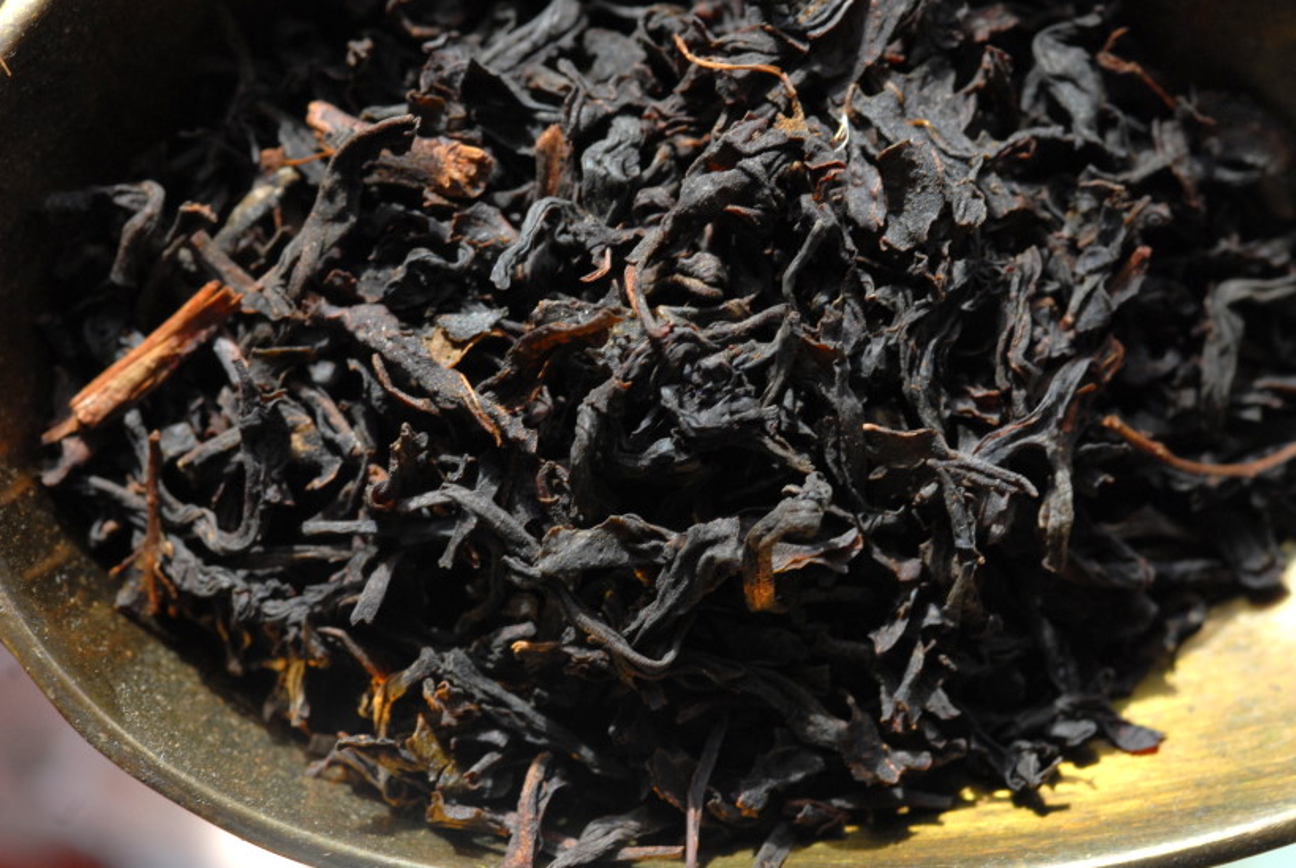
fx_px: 5894
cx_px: 654
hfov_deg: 12.5
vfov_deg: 8.4
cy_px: 424
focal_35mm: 164
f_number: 13
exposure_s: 1/80
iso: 400
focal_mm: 105
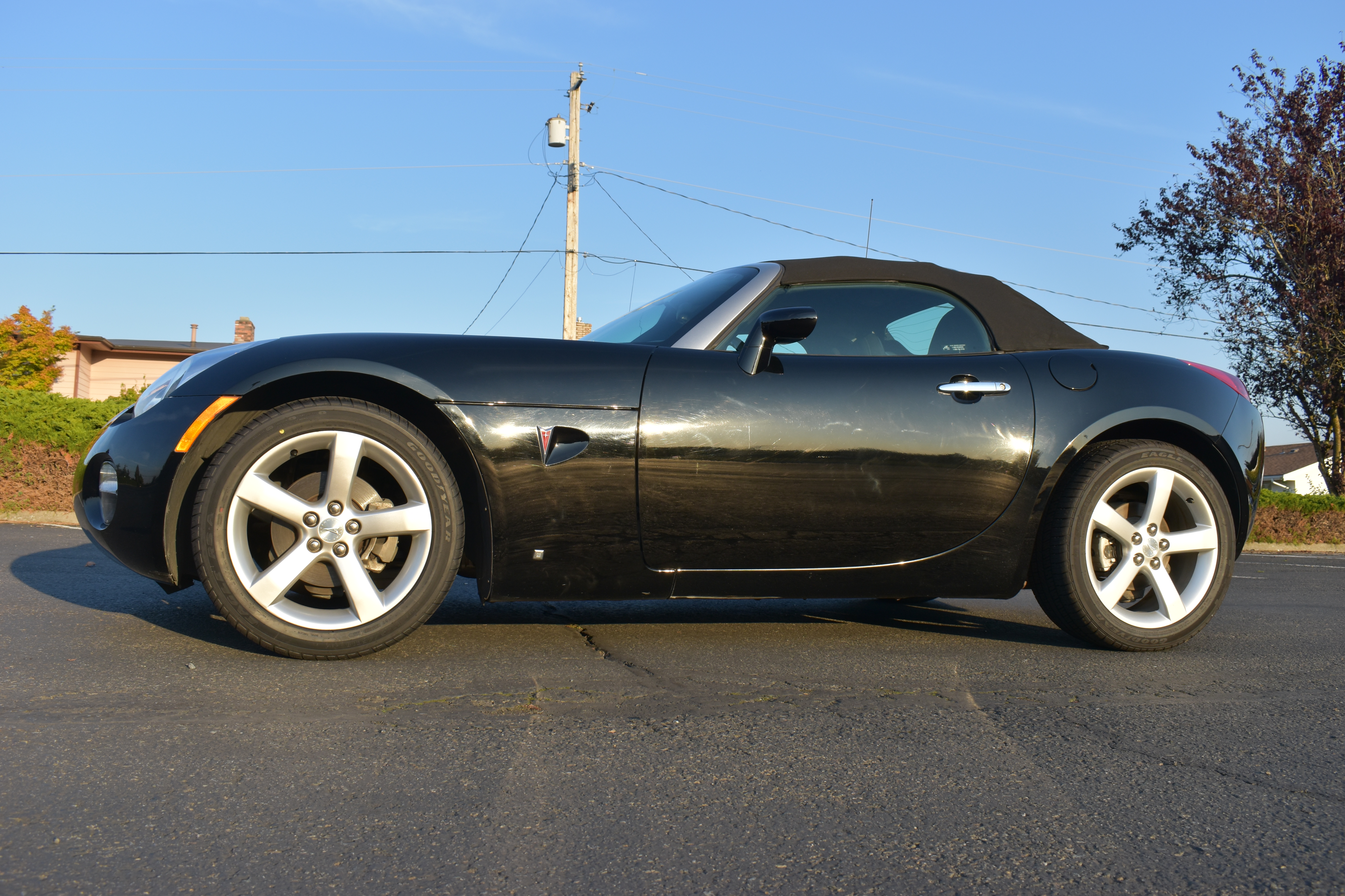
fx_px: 1177
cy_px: 448
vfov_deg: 41.7
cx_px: 672
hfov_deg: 59.5
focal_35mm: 32
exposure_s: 1/250
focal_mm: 21
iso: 200
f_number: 8
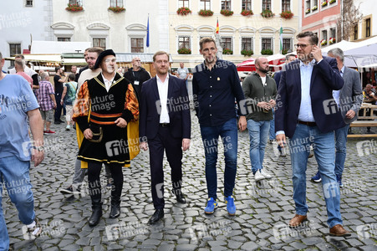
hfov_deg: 62.8
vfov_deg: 44.2
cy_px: 126
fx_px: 309
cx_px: 188
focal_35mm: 30
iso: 1250
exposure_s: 1/200
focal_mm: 29.5
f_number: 5
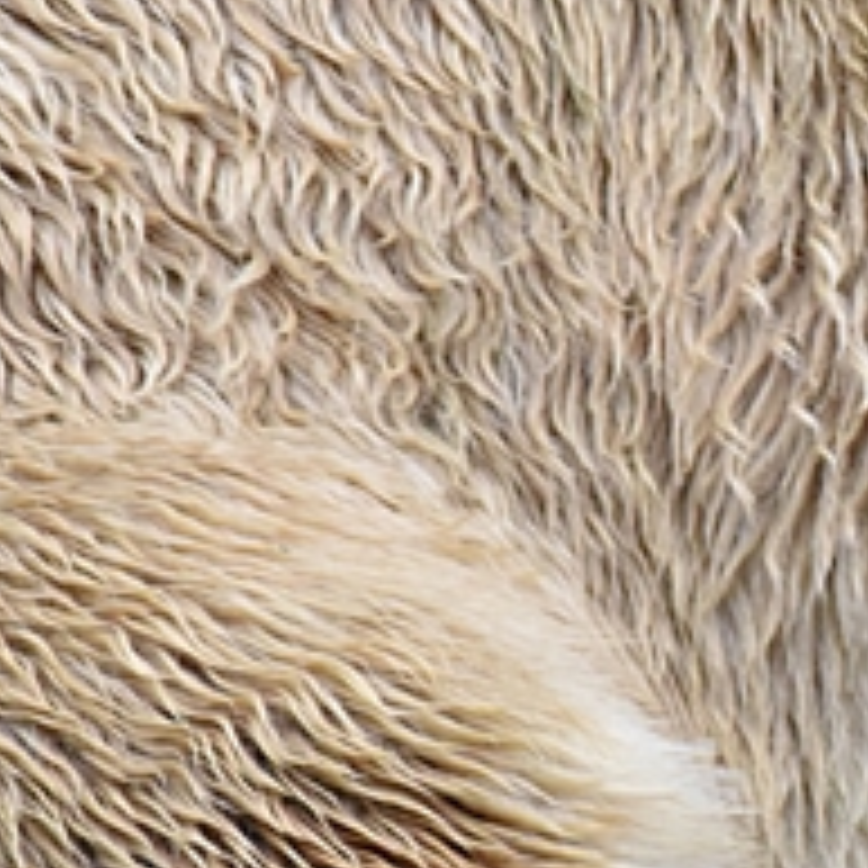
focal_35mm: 948
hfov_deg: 1.8
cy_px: 335
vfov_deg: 1.8
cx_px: 1034
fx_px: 26894
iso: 800
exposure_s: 1/640
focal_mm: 140
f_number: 5.6
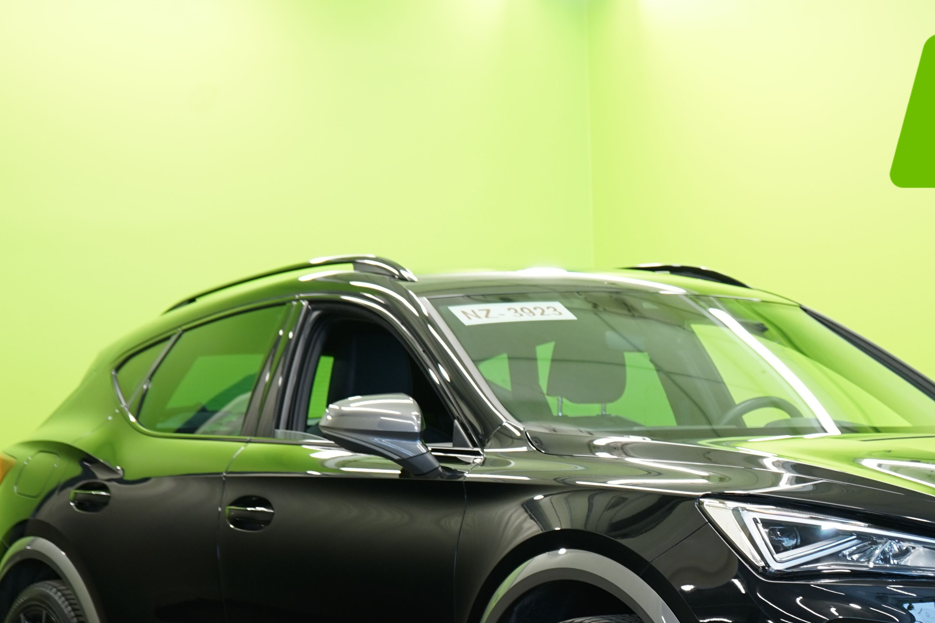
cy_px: 574
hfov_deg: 21.1
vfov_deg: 14.1
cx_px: 664
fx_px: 2493
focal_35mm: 96
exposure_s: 1/15
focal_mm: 50
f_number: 4.5
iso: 320
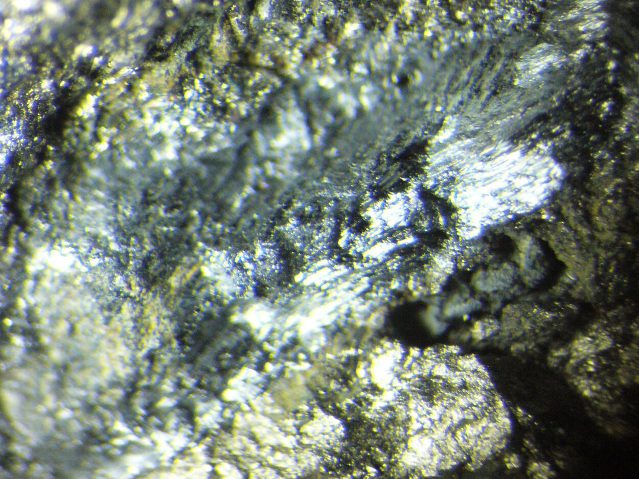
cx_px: 320
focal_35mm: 103
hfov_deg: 19.1
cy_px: 240
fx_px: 1902
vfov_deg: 14.4
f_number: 4.9
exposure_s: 1/200
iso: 400
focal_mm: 17
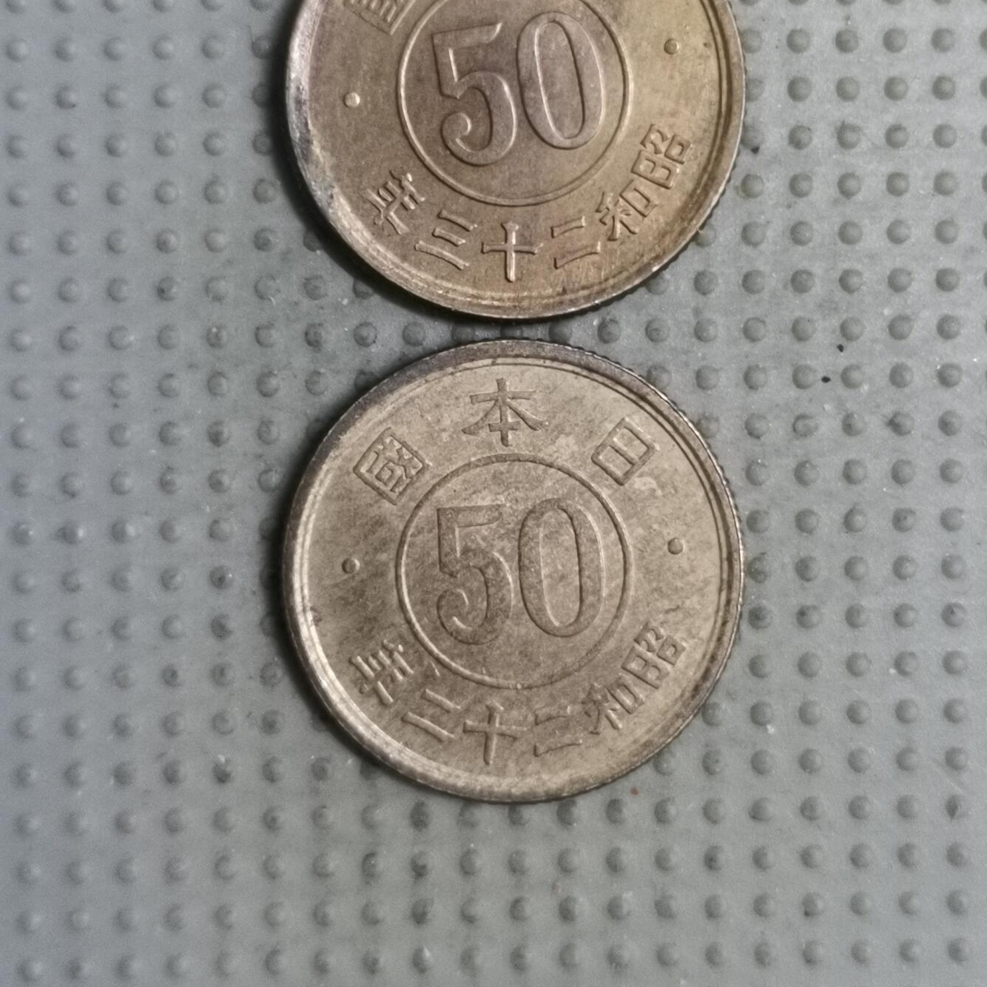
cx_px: 499
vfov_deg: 27.6
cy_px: 352
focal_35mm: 62
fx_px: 2000
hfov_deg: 27.7
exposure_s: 1/22.5
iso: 500
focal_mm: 4.75
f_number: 1.8
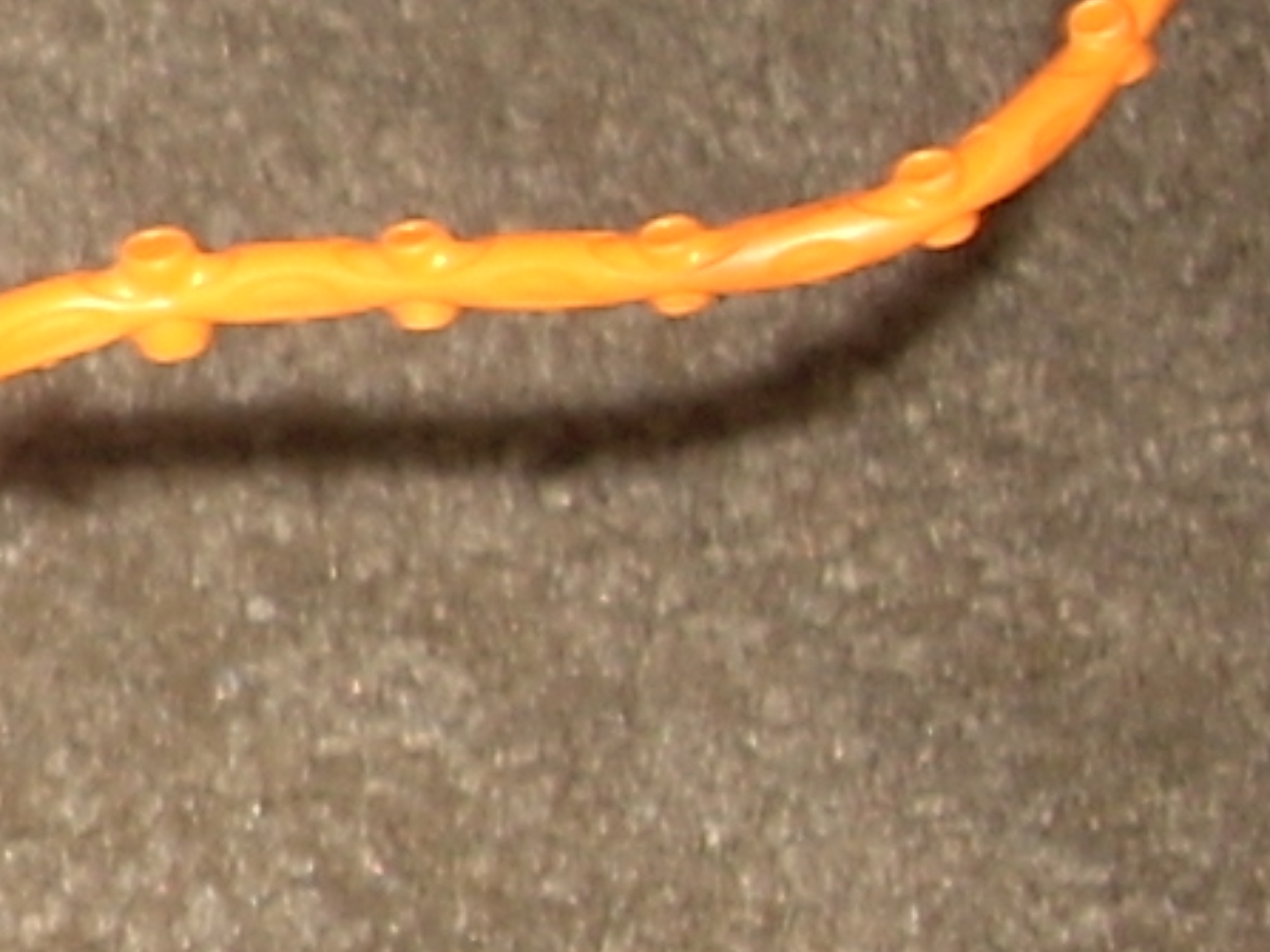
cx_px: -1946
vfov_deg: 7.0
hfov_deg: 8.4
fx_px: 7776
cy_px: 386
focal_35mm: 212
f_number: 2.8
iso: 64
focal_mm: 6.2
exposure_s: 1/60
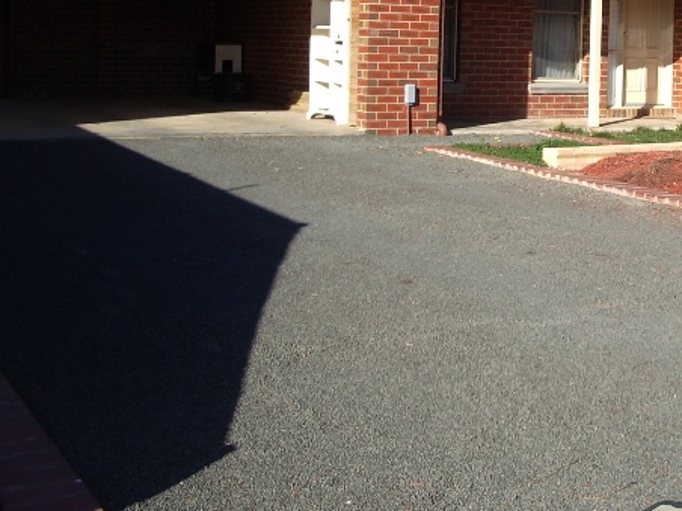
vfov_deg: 23.1
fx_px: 1222
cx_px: 581
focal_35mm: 62
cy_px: 66
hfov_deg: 30.2
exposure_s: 1/320
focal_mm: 5.8
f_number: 4.3
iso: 50
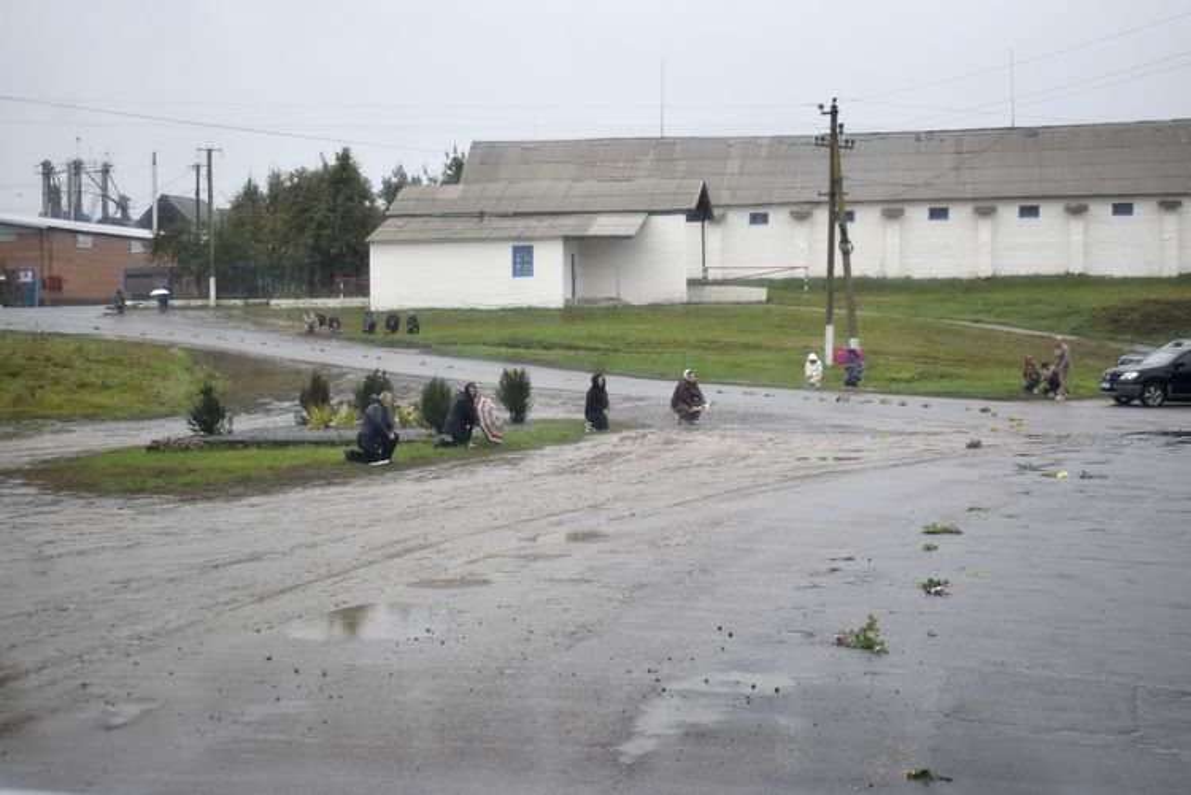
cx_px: 596
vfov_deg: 23.8
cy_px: 398
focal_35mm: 57
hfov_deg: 35.0
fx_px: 1887
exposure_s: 1/320
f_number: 5
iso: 800
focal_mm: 38
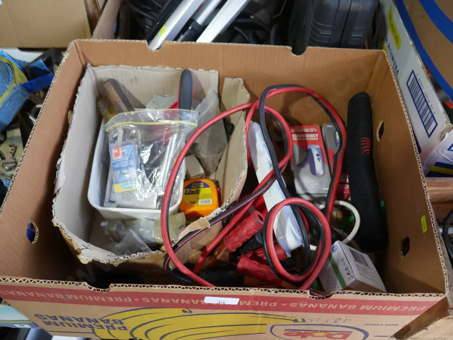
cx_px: 226
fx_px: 393
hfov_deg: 59.9
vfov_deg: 46.8
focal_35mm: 30
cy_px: 170
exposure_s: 1/60
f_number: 4
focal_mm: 15
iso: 320
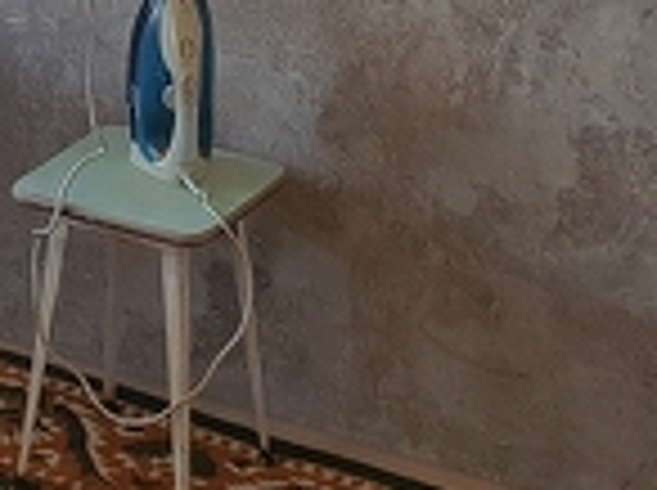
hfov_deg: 16.6
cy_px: -346
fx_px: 2160
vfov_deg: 12.1
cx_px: -112
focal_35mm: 114
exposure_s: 1/35
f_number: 2.4
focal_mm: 4.3
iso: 125
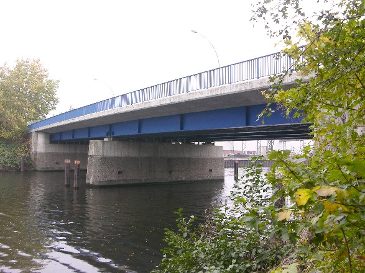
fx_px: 369
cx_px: 182
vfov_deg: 40.7
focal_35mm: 35
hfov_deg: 52.6
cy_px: 136
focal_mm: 8.9
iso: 50
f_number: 3.5
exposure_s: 1/21.7
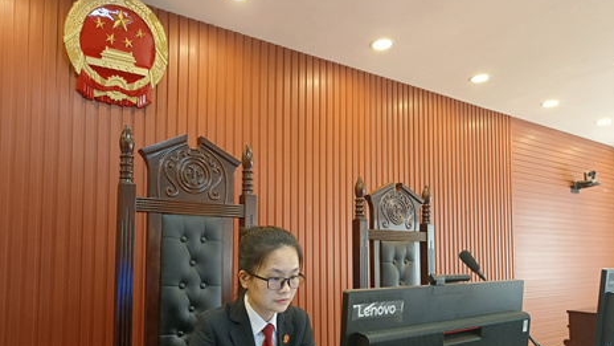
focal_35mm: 27
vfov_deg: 42.3
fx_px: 440
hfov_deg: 69.8
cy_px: 230
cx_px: 287
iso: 1545
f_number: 1.88
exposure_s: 1/50
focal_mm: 5.59
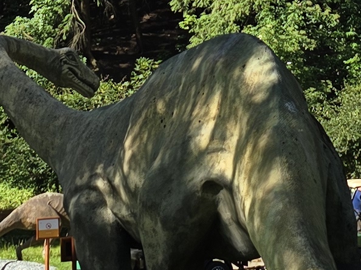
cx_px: 263
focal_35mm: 155
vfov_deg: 9.2
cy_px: -185
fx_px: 1616
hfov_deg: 12.7
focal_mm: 6.3
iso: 12
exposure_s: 1/430
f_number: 1.7
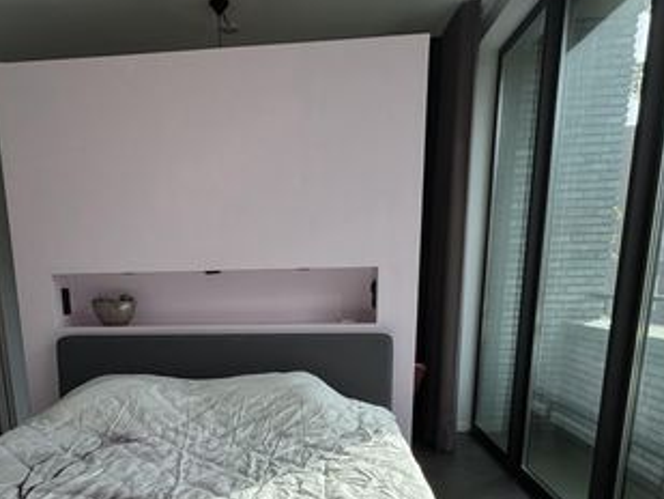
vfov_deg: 45.3
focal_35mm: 29
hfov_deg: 61.0
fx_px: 556
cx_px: 258
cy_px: 413
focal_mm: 2.22
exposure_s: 1/416
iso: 40
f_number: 2.2
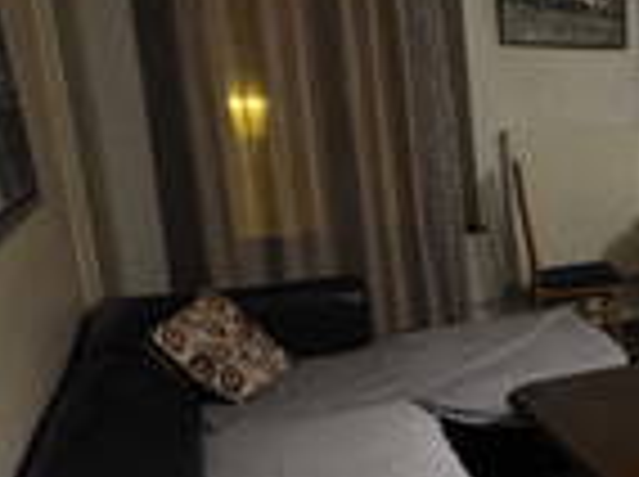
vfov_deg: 42.8
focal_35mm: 33
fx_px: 608
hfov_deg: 37.6
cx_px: 806
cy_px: 220
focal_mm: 2.2
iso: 1000
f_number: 1.9
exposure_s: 1/33.4
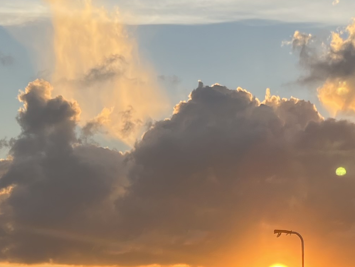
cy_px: 226
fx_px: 1077
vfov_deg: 14.0
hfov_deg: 18.5
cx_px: 300
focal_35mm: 105
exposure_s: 1/2083
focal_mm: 5.7
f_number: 1.5
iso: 50
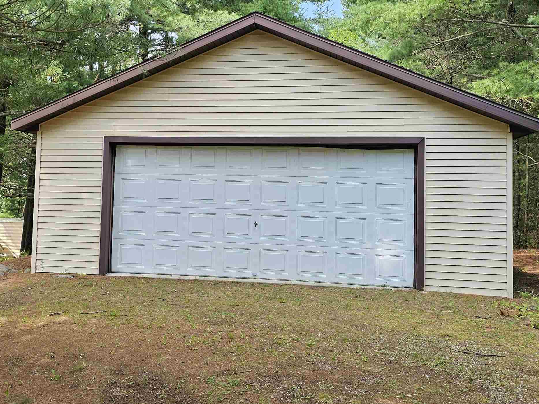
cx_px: 250
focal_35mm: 38
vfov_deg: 37.6
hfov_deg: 48.9
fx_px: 592
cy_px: 157
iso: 40
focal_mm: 6.3
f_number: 1.7
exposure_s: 1/359
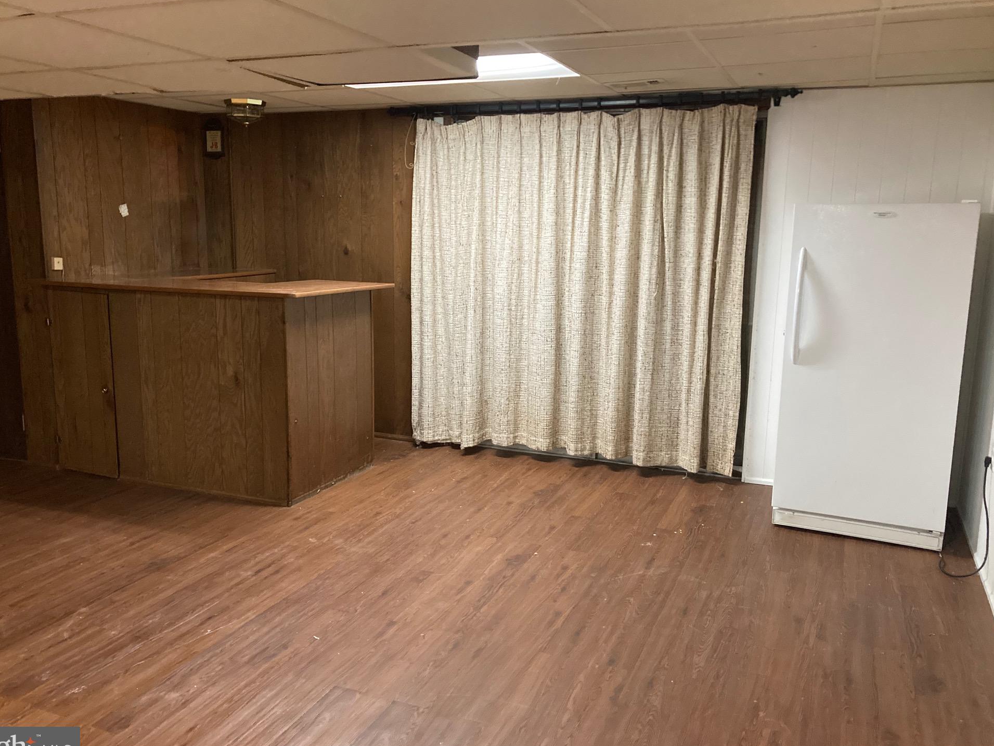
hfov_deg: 59.9
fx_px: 862
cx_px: 483
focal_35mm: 30
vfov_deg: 46.8
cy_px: 370
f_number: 1.8
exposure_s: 1/30
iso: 500
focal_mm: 3.99
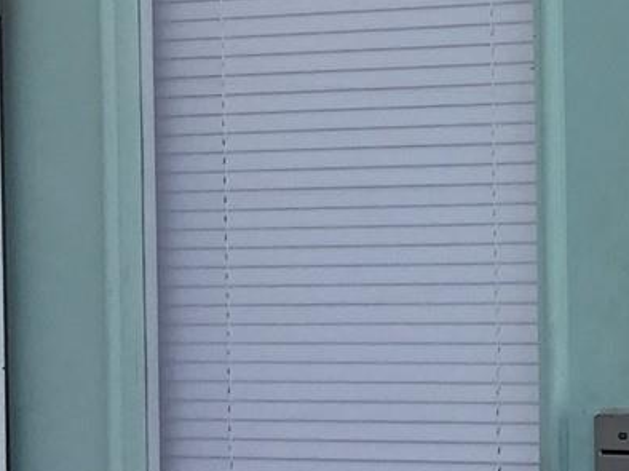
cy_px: 188
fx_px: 2288
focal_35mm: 126
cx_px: 1027
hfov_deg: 14.3
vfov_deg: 11.7
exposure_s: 1/529
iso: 25
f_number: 2.4
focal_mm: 3.3
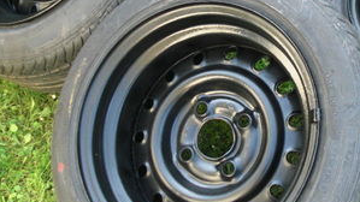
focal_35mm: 84
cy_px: 47
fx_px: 802
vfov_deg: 14.3
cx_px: 265
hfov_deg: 25.1
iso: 200
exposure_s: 1/125
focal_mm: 6.3
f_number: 2.8
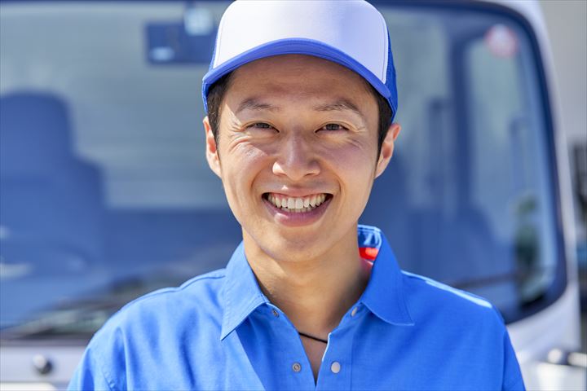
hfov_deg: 23.9
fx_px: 1386
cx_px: 294
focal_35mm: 85
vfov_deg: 16.1
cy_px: 196
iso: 200
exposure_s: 1/1000
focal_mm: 85
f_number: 4.5
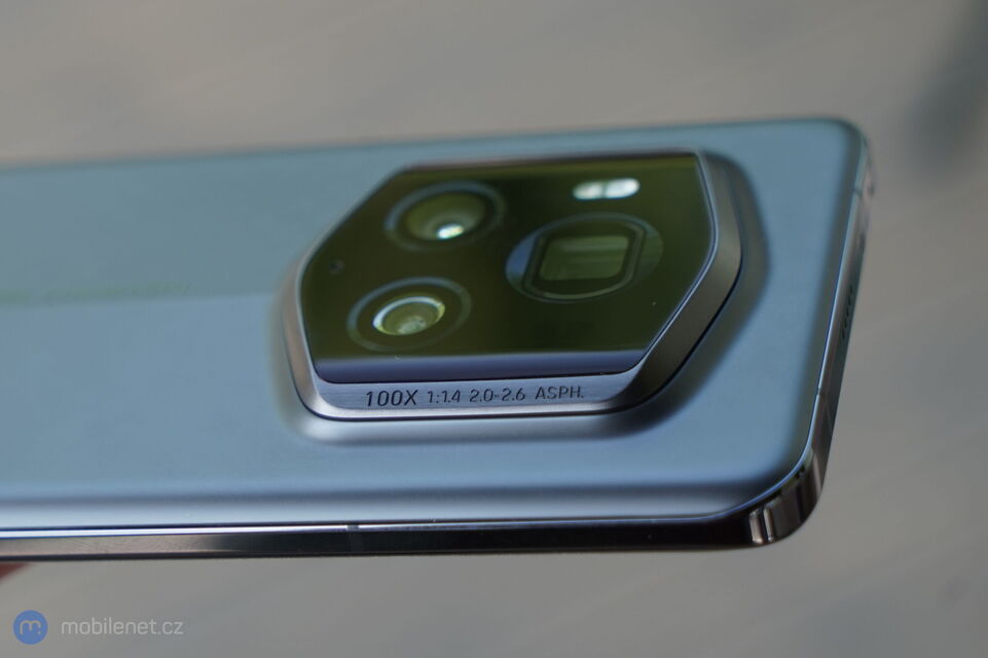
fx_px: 1865
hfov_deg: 29.7
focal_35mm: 68
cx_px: 494
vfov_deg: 20.0
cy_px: 329
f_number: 5.6
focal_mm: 68
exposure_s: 1/160
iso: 320
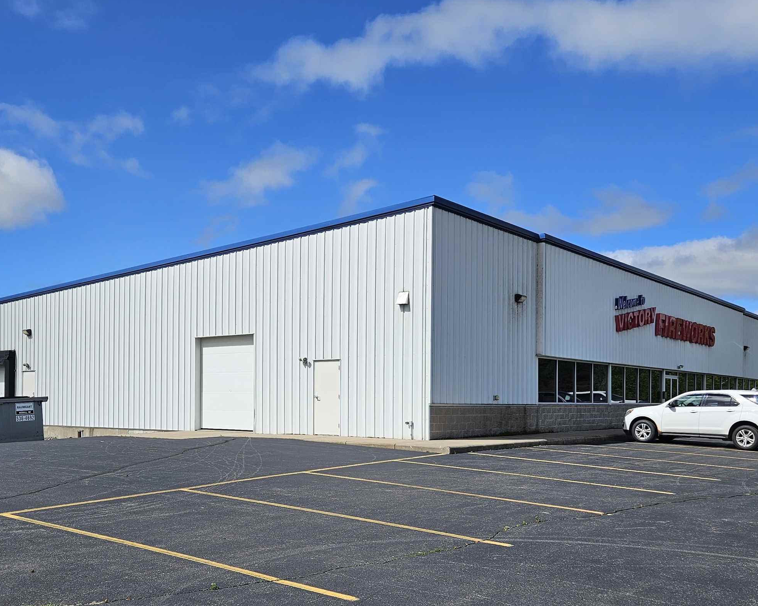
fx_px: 785
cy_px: 397
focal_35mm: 35
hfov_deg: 51.5
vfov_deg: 41.7
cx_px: 342
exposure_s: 1/3798
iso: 25
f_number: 1.8
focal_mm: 5.4
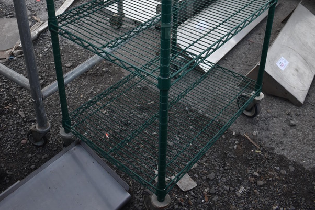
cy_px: 12
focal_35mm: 41
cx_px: 159
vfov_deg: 30.8
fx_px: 359
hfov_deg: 47.4
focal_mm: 18
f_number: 3.5
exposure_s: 1/250
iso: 400
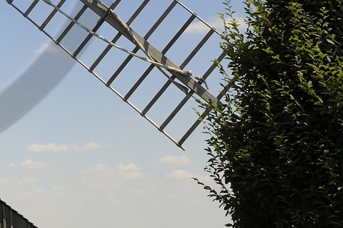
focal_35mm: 98
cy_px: -120
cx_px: -165
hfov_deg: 18.5
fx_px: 933
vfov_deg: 13.1
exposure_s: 1/160
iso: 200
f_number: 16
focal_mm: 29
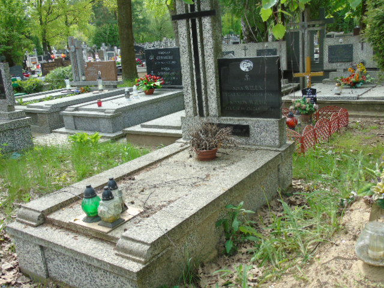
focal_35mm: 34
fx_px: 377
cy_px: 144
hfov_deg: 54.0
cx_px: 192
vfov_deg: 41.8
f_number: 3.8
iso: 80
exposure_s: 1/125
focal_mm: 6.1
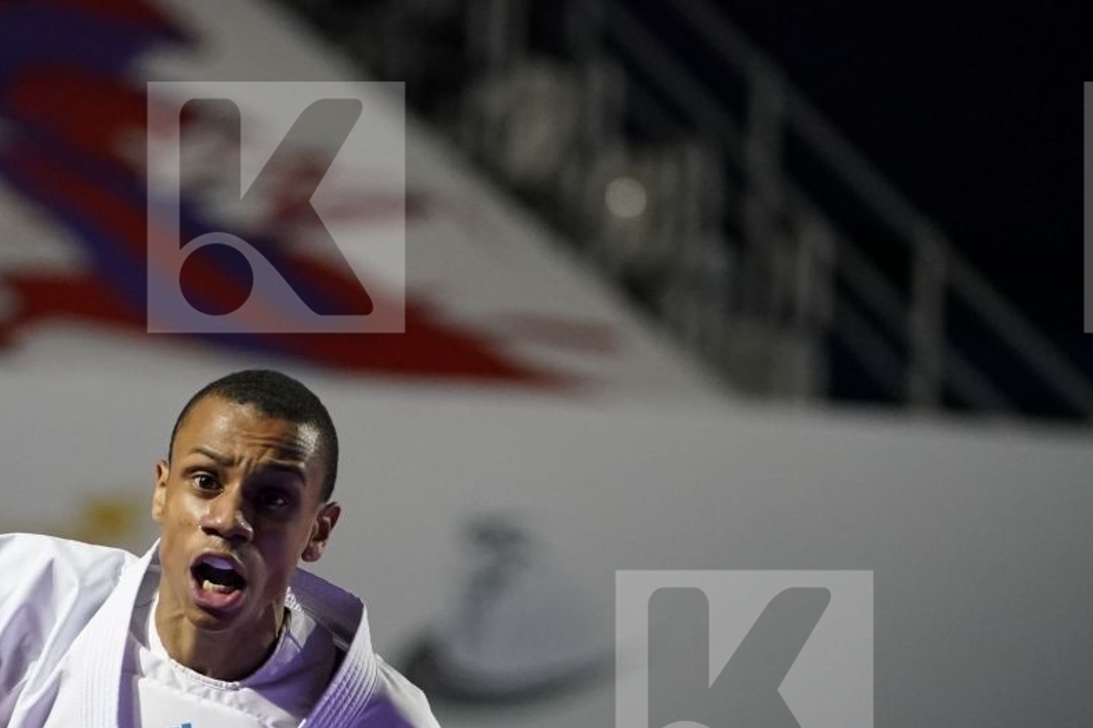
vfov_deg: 4.5
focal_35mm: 305
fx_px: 9258
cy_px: 696
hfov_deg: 6.8
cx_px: 276
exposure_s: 1/1000
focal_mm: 134
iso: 3200
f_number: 2.8
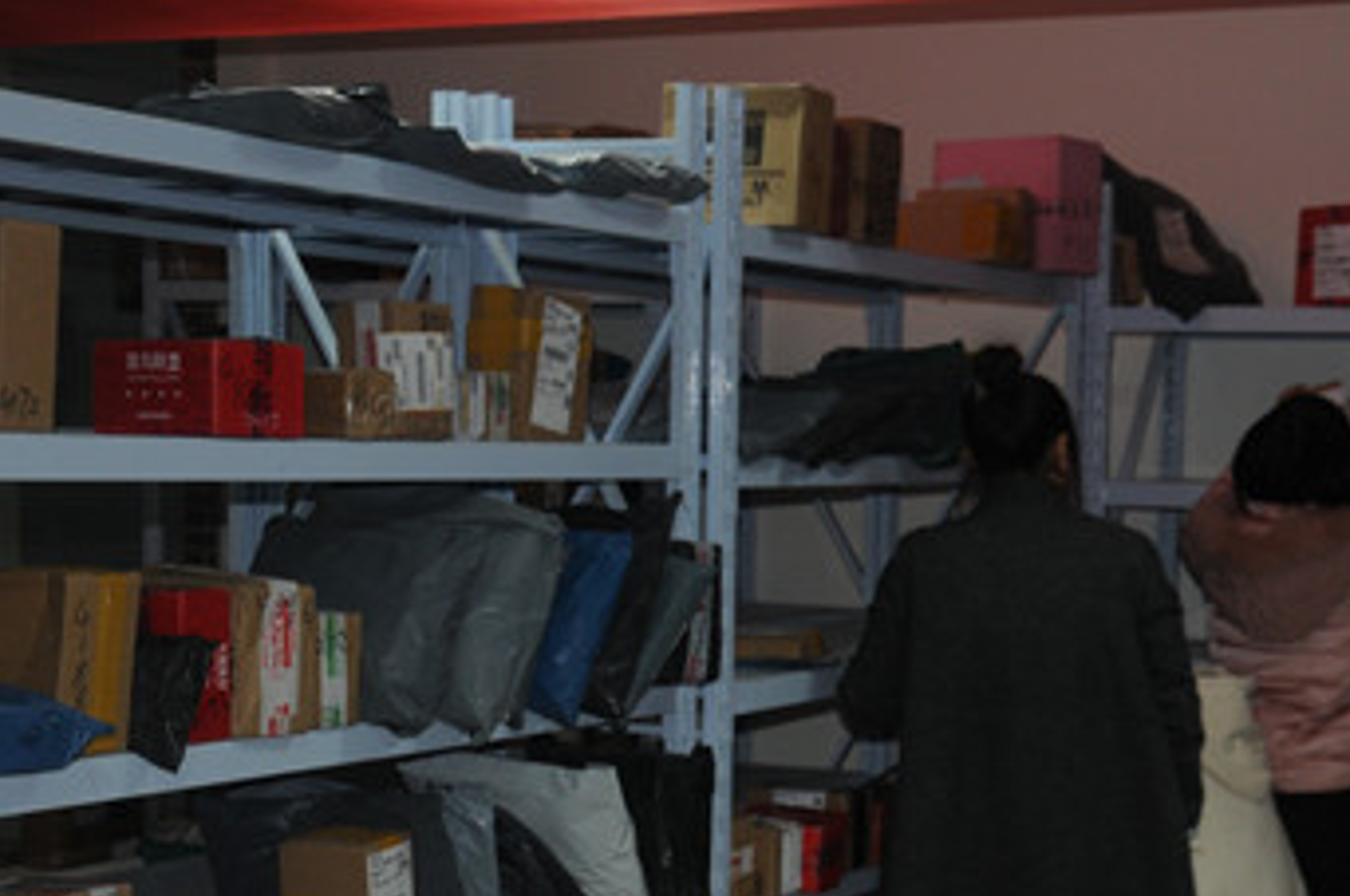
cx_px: 963
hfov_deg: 30.2
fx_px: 2467
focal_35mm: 66
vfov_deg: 20.4
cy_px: 663
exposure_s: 1/30
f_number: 4
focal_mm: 25
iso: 500
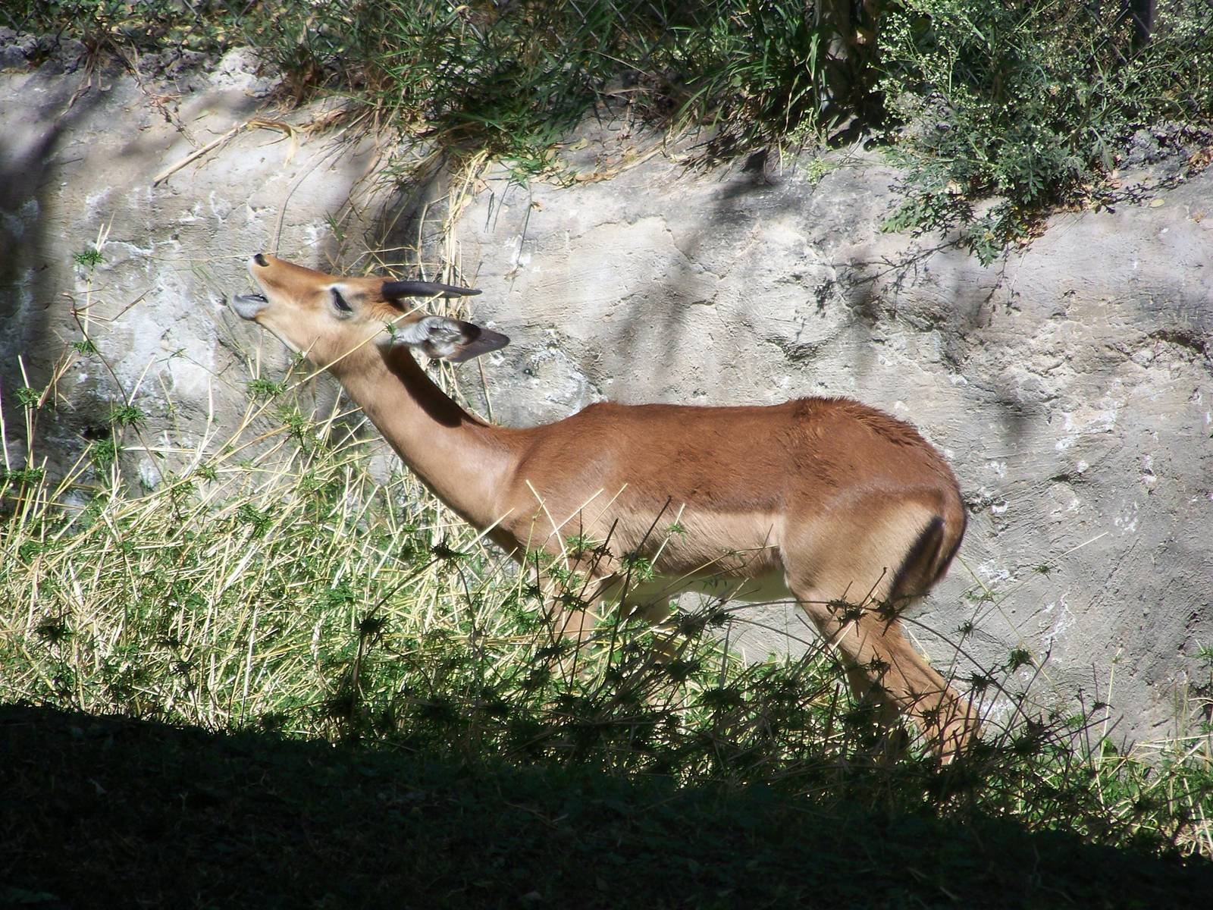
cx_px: 606
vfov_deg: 3.4
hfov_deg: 4.6
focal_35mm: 432
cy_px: 455
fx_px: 15138
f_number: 4.8
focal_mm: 70.2
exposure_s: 1/400
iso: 64
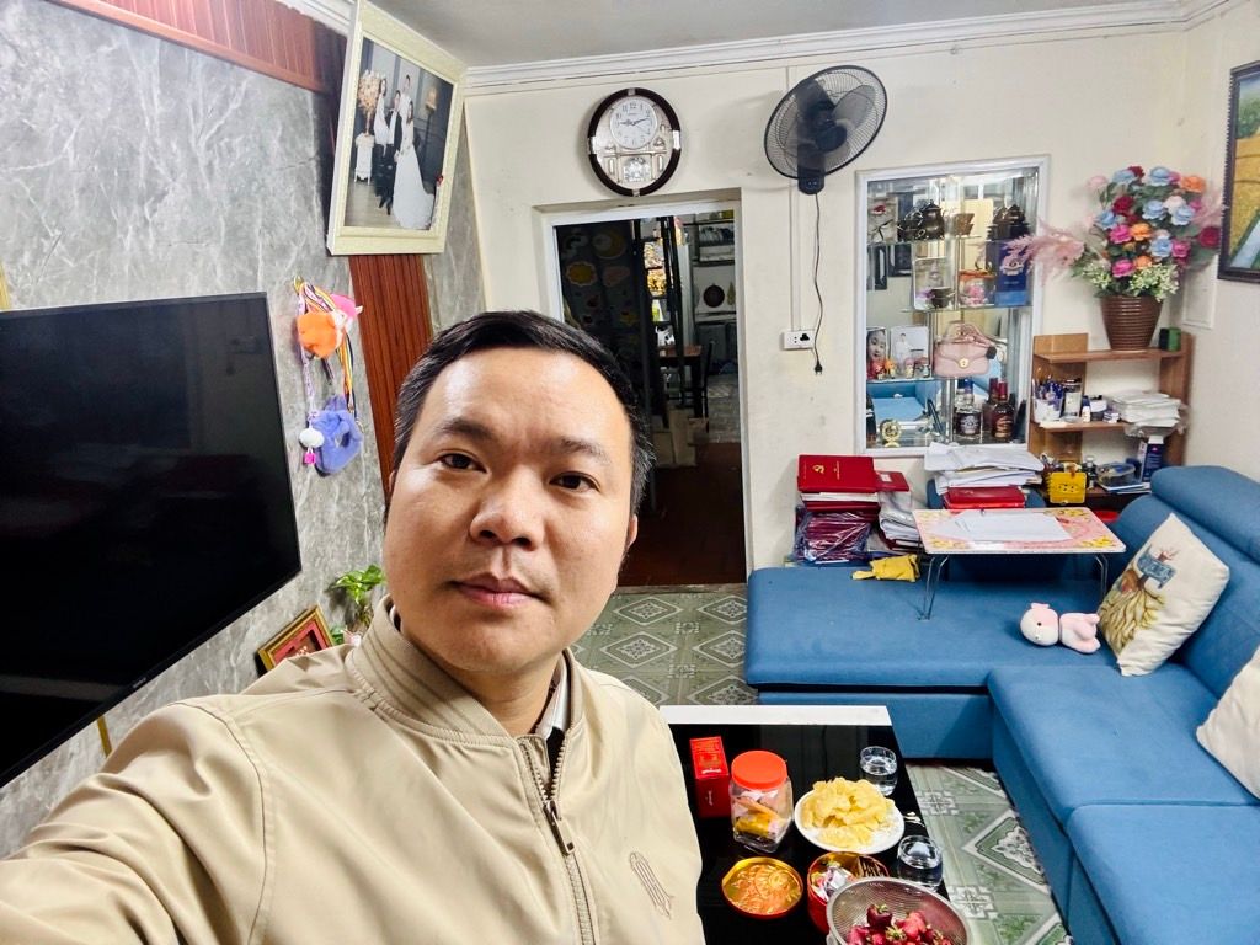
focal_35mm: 23
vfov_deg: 58.9
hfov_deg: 73.9
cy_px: 472
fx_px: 837
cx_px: 630
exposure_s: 1/50
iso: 160
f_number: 1.9
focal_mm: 2.69
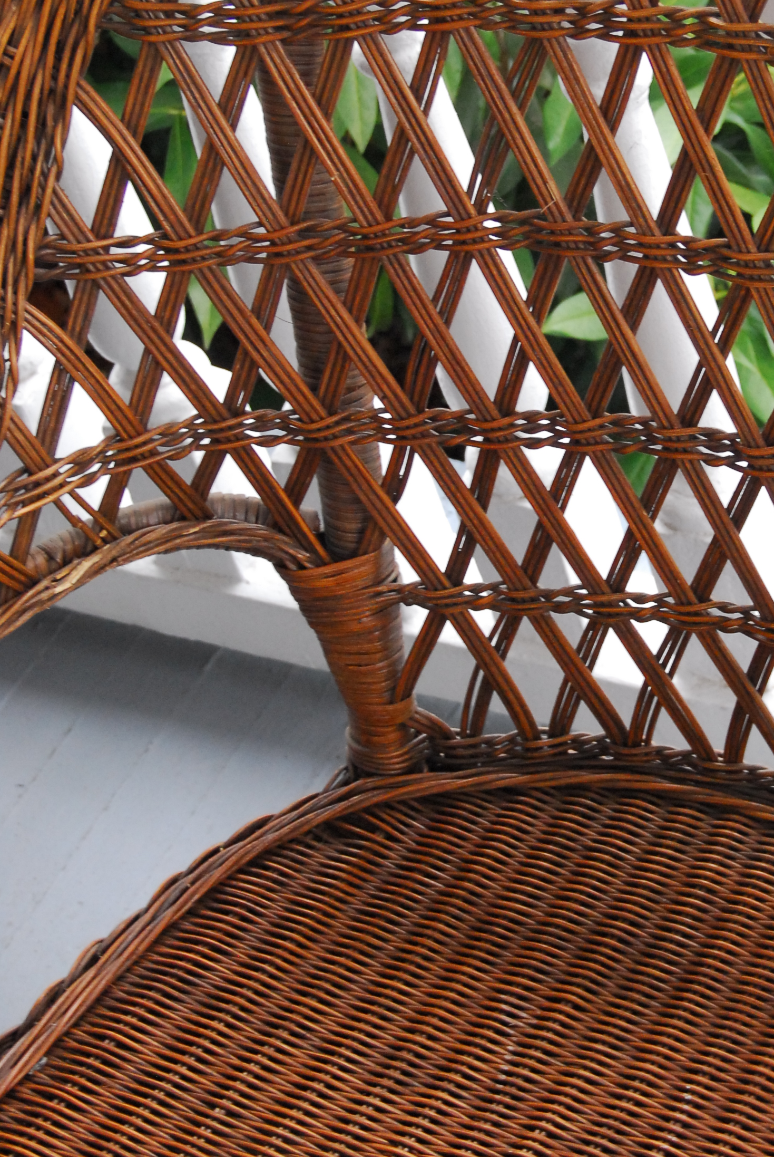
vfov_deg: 22.6
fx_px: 2894
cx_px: 678
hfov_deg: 15.1
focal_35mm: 90
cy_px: 454
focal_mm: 34
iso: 800
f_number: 4.5
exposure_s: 1/50
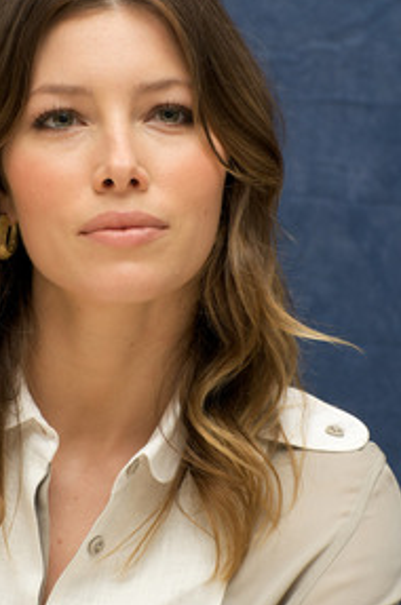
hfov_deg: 8.0
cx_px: 157
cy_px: 291
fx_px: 2854
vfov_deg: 12.1
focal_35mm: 170
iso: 400
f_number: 9
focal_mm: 122
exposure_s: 1/100
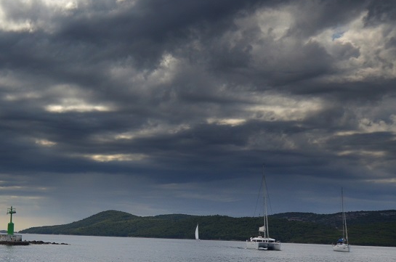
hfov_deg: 29.5
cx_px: 49
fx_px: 725
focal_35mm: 66
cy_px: 137
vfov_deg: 20.5
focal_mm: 24
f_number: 4
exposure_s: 1/8000
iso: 560
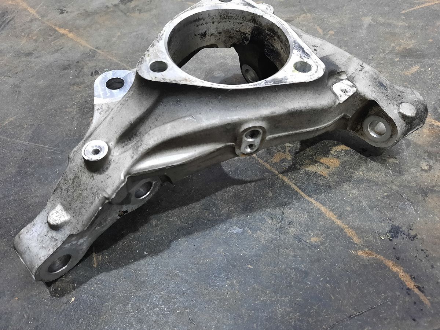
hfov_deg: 69.4
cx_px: 220
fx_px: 318
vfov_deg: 54.9
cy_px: 165
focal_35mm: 25
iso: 400
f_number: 2
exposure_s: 1/50
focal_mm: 4.6
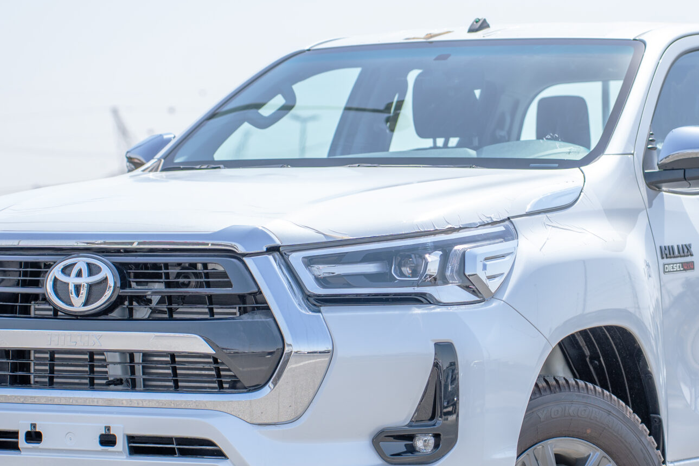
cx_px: 451
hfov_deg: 13.8
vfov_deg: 9.2
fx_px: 2893
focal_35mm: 149
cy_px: 309
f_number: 3.5
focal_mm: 75
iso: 100
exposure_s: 1/1000
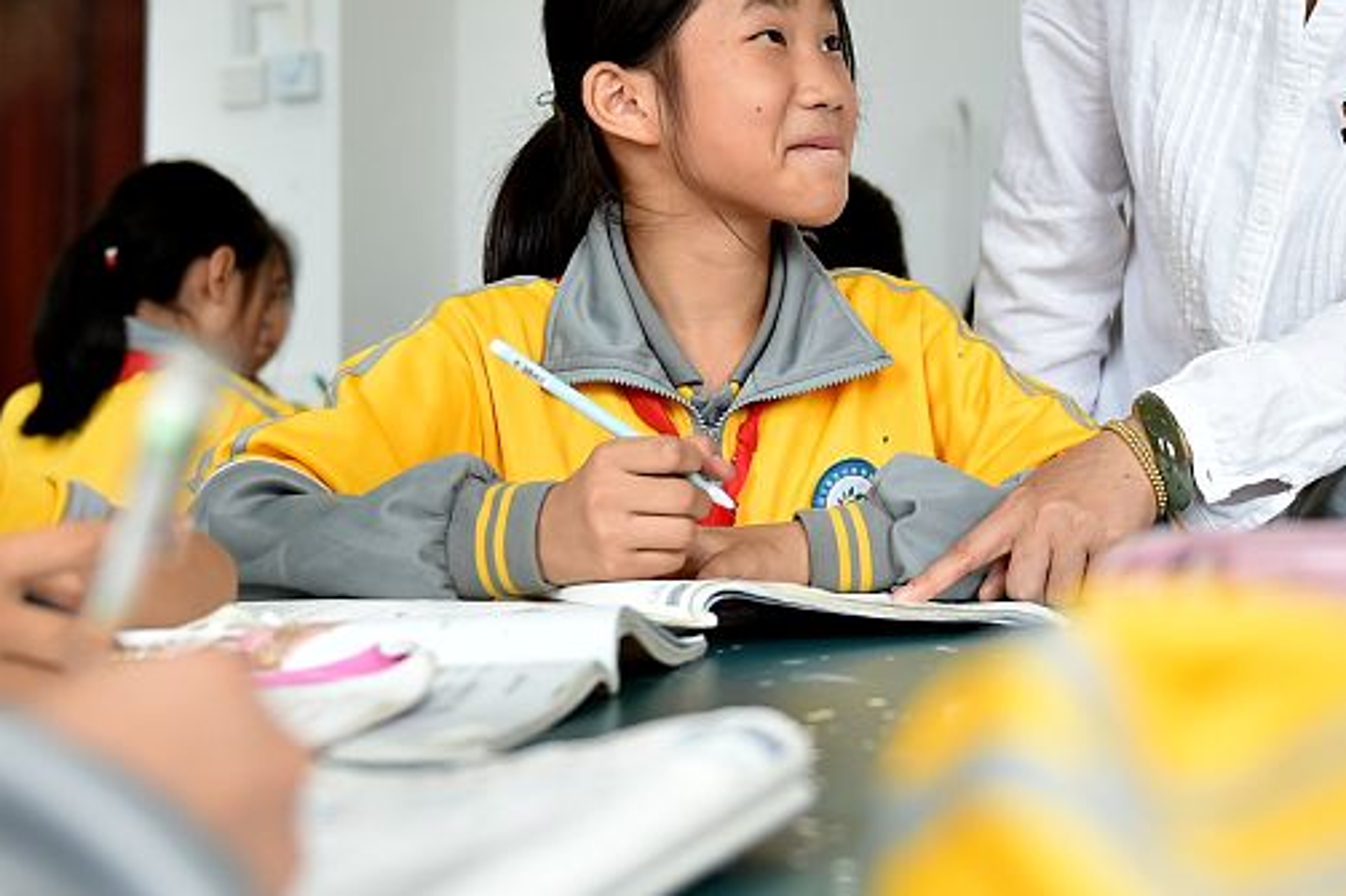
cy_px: 146
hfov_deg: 27.2
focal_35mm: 74
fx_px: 2766
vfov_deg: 18.2
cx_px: 915
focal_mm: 31
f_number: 2.8
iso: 1250
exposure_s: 1/640
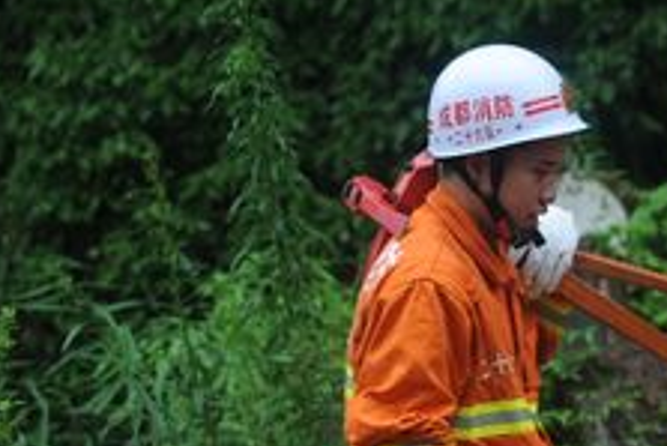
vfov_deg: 4.9
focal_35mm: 282
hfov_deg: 7.1
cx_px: 1238
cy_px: 289
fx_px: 5228
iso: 400
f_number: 4
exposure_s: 1/250
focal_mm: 70
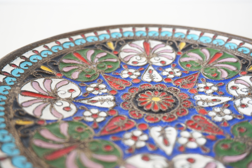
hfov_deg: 49.6
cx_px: 126
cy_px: 84
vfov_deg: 34.2
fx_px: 273
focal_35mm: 39
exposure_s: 1/60
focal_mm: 26
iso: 400
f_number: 4.5
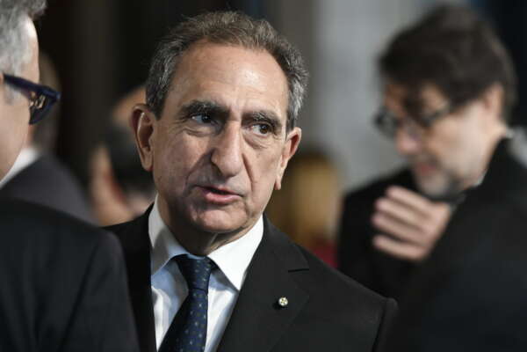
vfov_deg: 5.4
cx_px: 264
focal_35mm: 255
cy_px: 176
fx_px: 3733
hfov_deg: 8.1
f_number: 3.2
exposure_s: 1/160
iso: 2500
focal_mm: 170
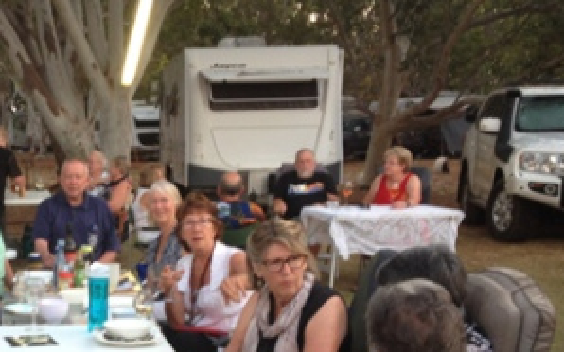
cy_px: 343
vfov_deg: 16.8
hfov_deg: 26.1
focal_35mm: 76
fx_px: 1168
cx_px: 33
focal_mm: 4.28
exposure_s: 1/20
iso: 50
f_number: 2.4
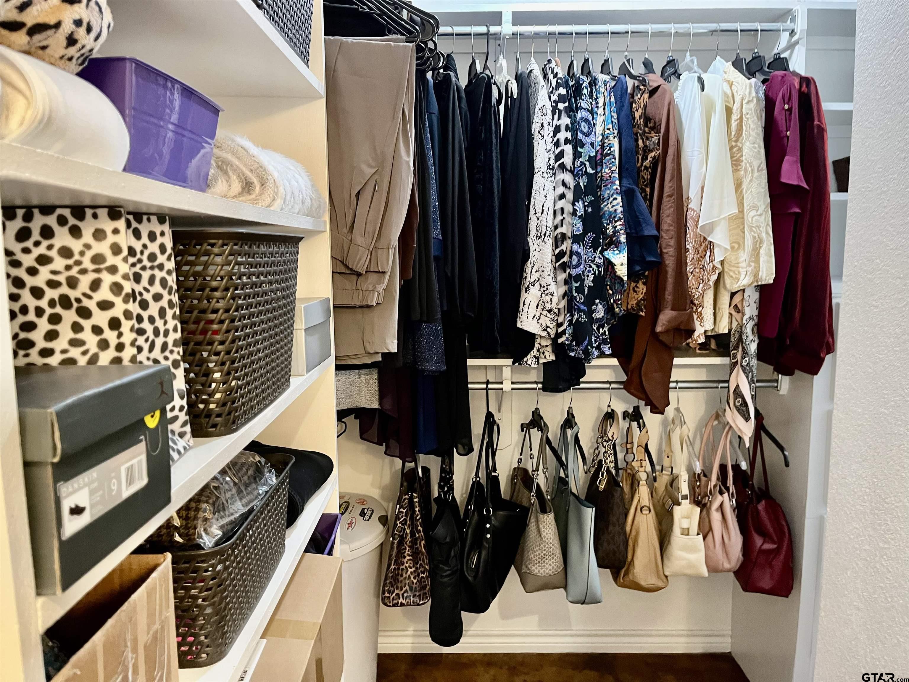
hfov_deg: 67.3
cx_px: 454
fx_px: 683
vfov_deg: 53.1
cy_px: 341
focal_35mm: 26
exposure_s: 1/40
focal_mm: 5.1
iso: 400
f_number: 1.6
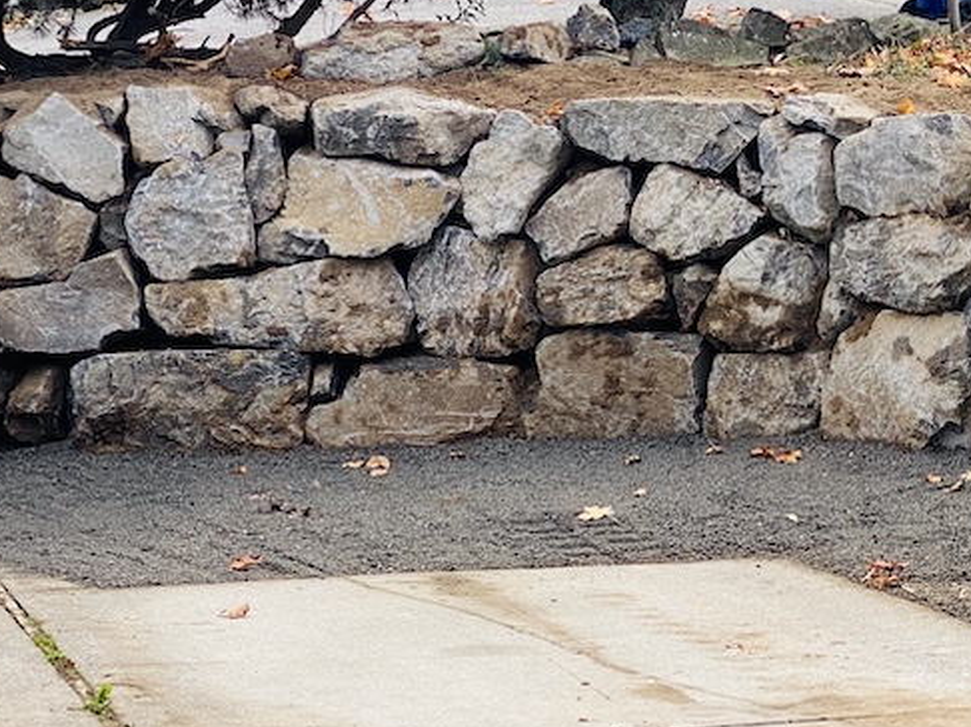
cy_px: 352
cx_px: 937
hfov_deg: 18.0
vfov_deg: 13.8
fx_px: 3000
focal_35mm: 107
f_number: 2
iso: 20
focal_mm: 6
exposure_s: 1/326
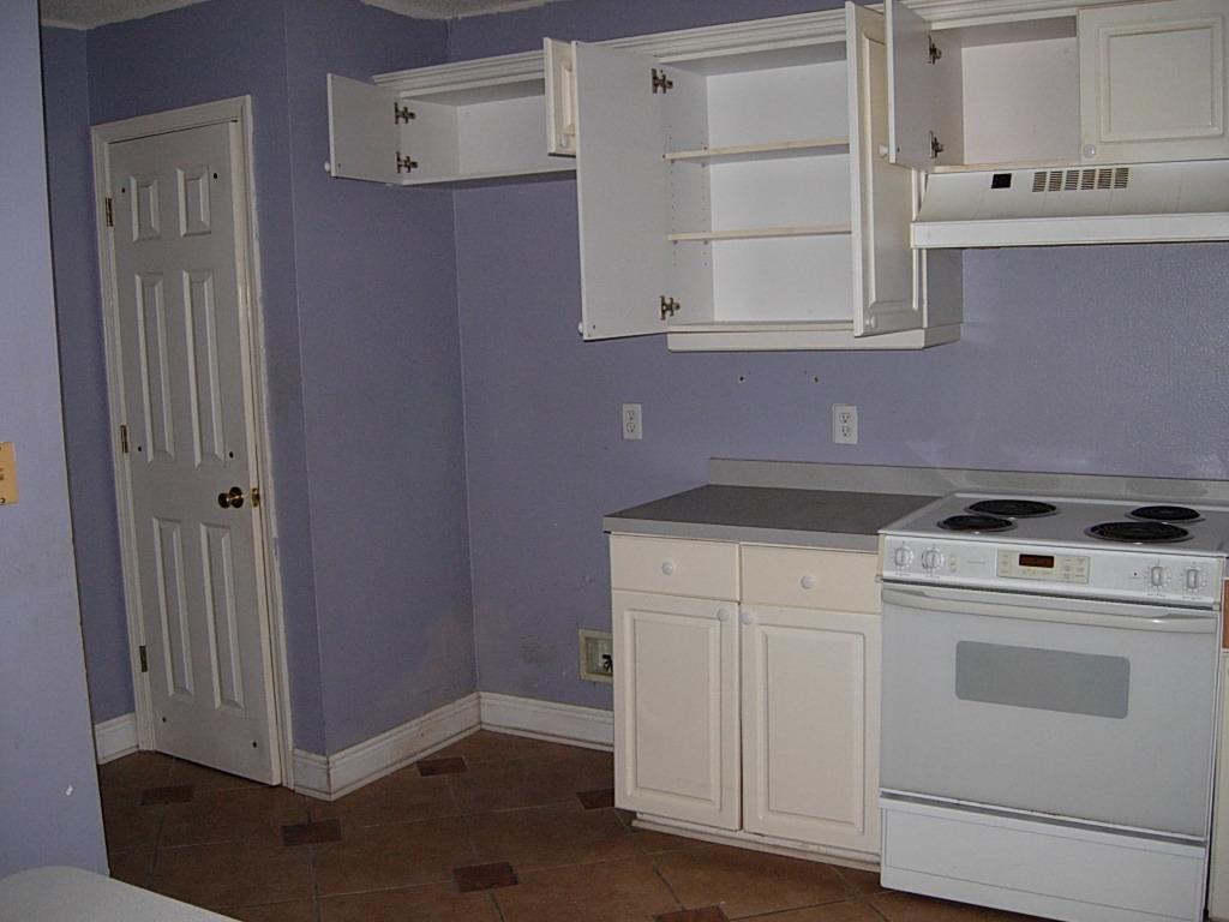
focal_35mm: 36
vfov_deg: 39.7
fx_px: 1278
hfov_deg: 51.4
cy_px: 461
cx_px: 614
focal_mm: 7.5
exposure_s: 1/117
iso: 129
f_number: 2.7
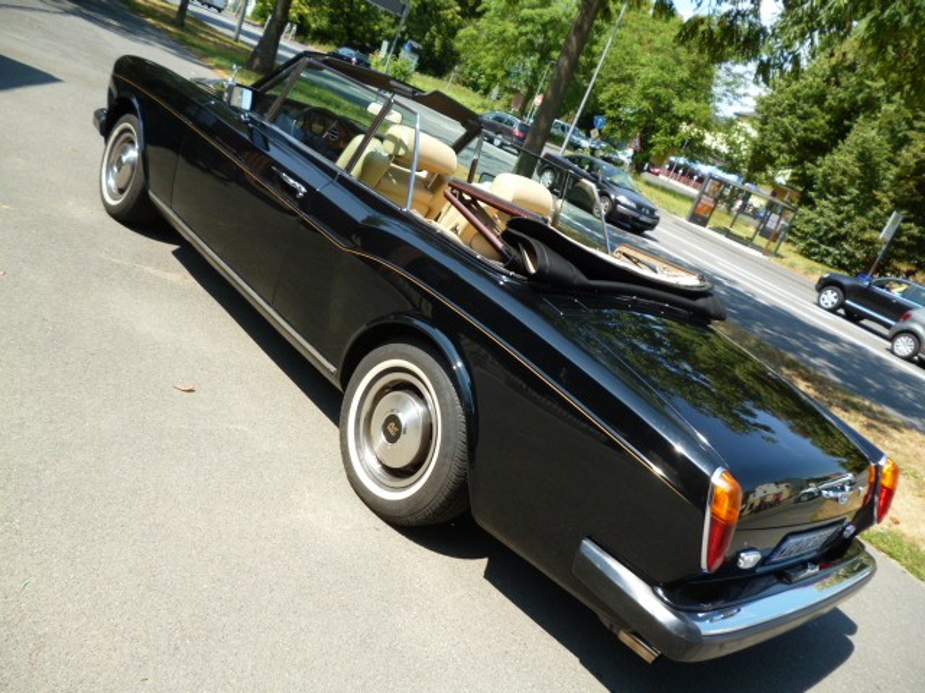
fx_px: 748
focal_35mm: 28
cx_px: 462
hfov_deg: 63.4
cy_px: 346
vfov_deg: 49.7
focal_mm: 5
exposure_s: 1/400
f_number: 3.1
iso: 100
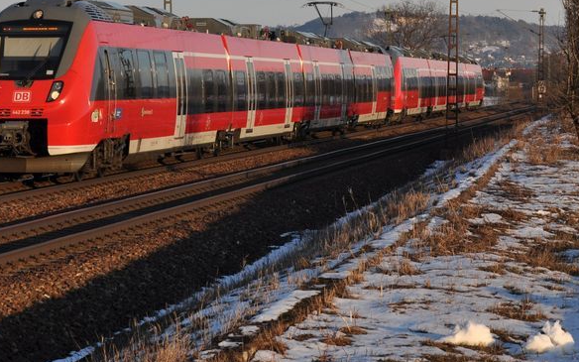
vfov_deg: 9.8
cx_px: 192
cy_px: 69
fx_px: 2114
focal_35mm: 134
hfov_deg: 15.6
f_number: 8
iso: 250
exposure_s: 1/640
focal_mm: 50
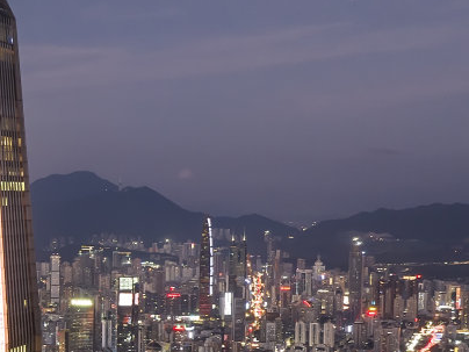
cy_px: 404
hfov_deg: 17.6
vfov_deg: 15.1
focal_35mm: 95
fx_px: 1287
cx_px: -319
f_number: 4
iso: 100
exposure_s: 1/1.25
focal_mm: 12.29
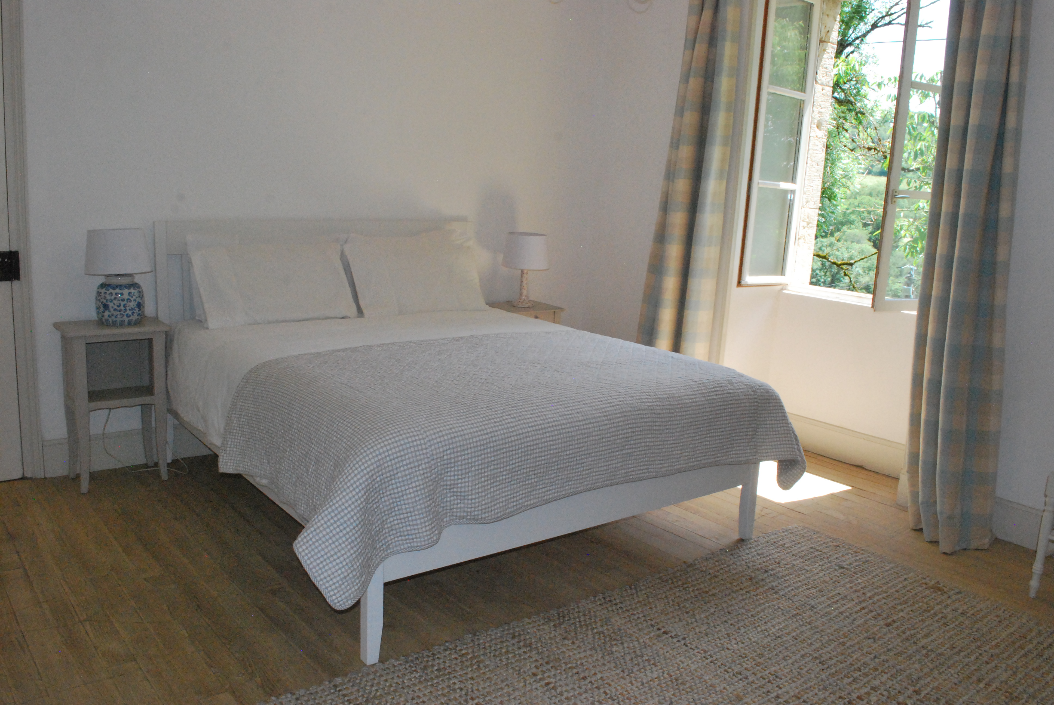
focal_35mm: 30
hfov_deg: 61.9
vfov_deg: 43.7
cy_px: 352
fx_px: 879
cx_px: 527
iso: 1600
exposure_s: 1/200
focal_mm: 20
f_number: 13
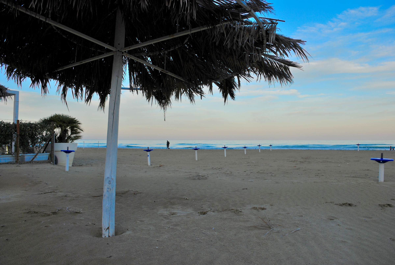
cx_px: 198
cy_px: 132
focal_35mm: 27
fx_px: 297
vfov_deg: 48.0
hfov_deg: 67.3
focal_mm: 18
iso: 100
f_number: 7.1
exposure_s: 1/100
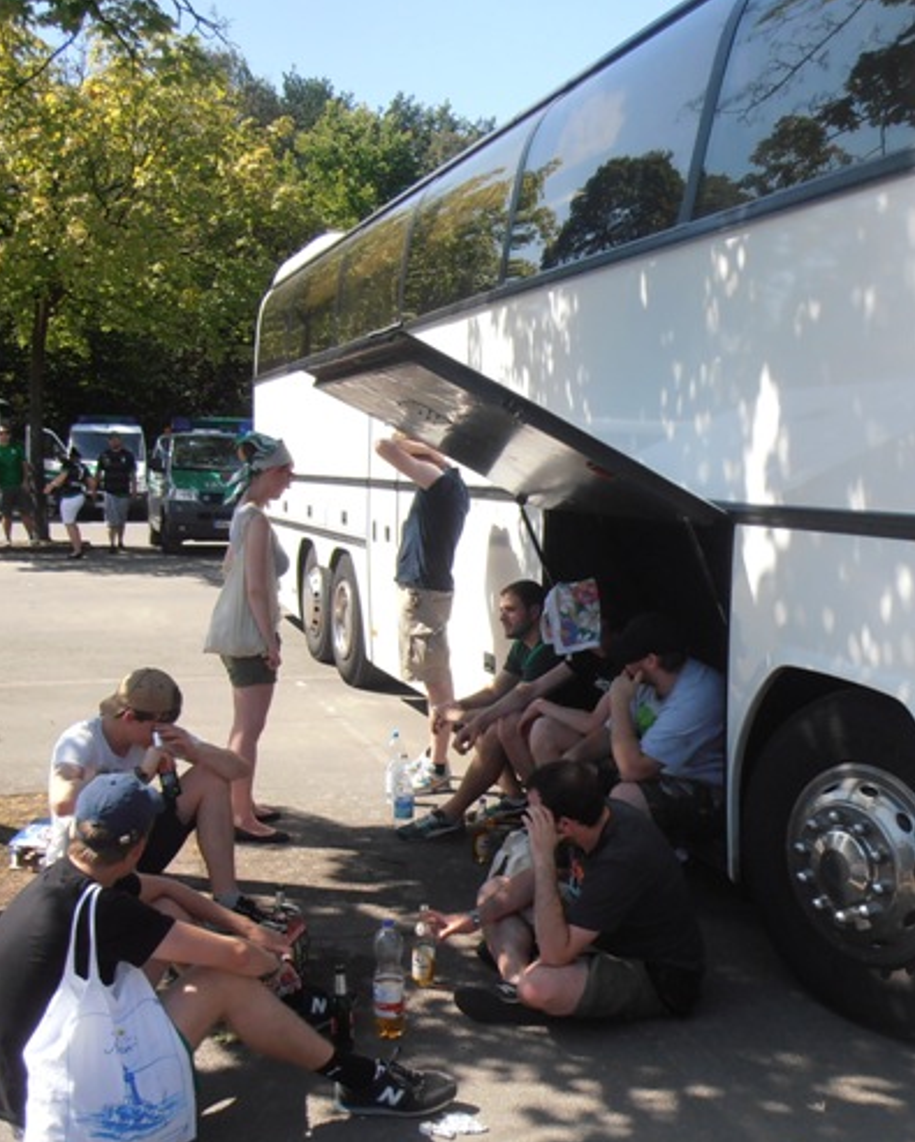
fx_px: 1285
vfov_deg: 47.7
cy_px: 674
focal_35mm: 38
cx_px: 287
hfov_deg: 38.6
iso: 80
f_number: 3
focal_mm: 4.2
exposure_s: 1/640
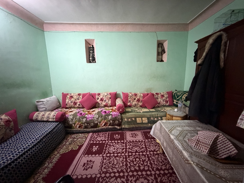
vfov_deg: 85.7
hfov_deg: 102.1
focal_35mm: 14
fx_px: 99
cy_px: 92
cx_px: 122
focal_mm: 2.22
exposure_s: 1/33
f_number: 2.2
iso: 1000
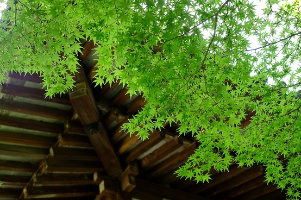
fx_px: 443
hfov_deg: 37.6
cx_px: 150
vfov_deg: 25.5
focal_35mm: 53
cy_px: 100
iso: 200
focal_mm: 35
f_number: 4.5
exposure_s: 1/90
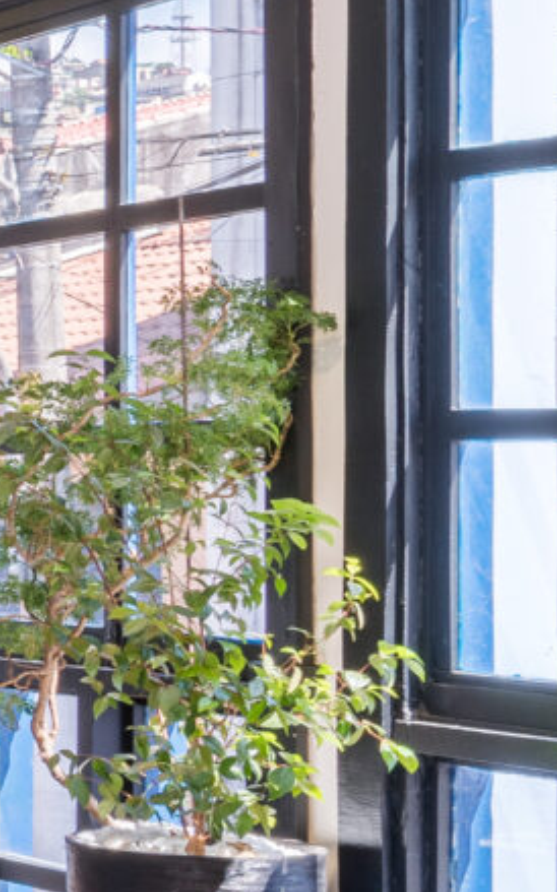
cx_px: -1561
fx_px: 2601
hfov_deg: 8.2
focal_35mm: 107
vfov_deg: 19.5
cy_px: 429
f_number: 10
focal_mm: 18
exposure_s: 1/60
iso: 100
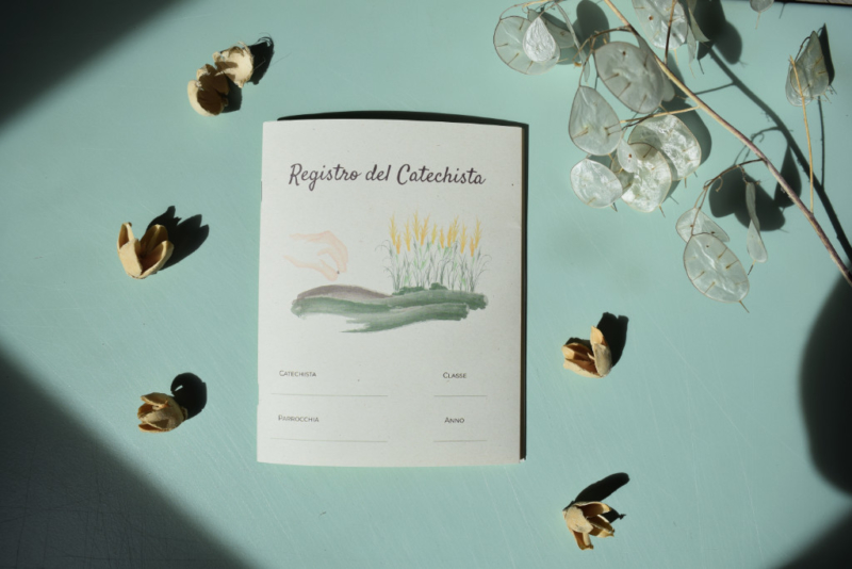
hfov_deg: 61.9
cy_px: 284
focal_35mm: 30
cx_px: 426
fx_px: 710
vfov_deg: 43.6
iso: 200
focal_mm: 20
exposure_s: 1/400
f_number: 10
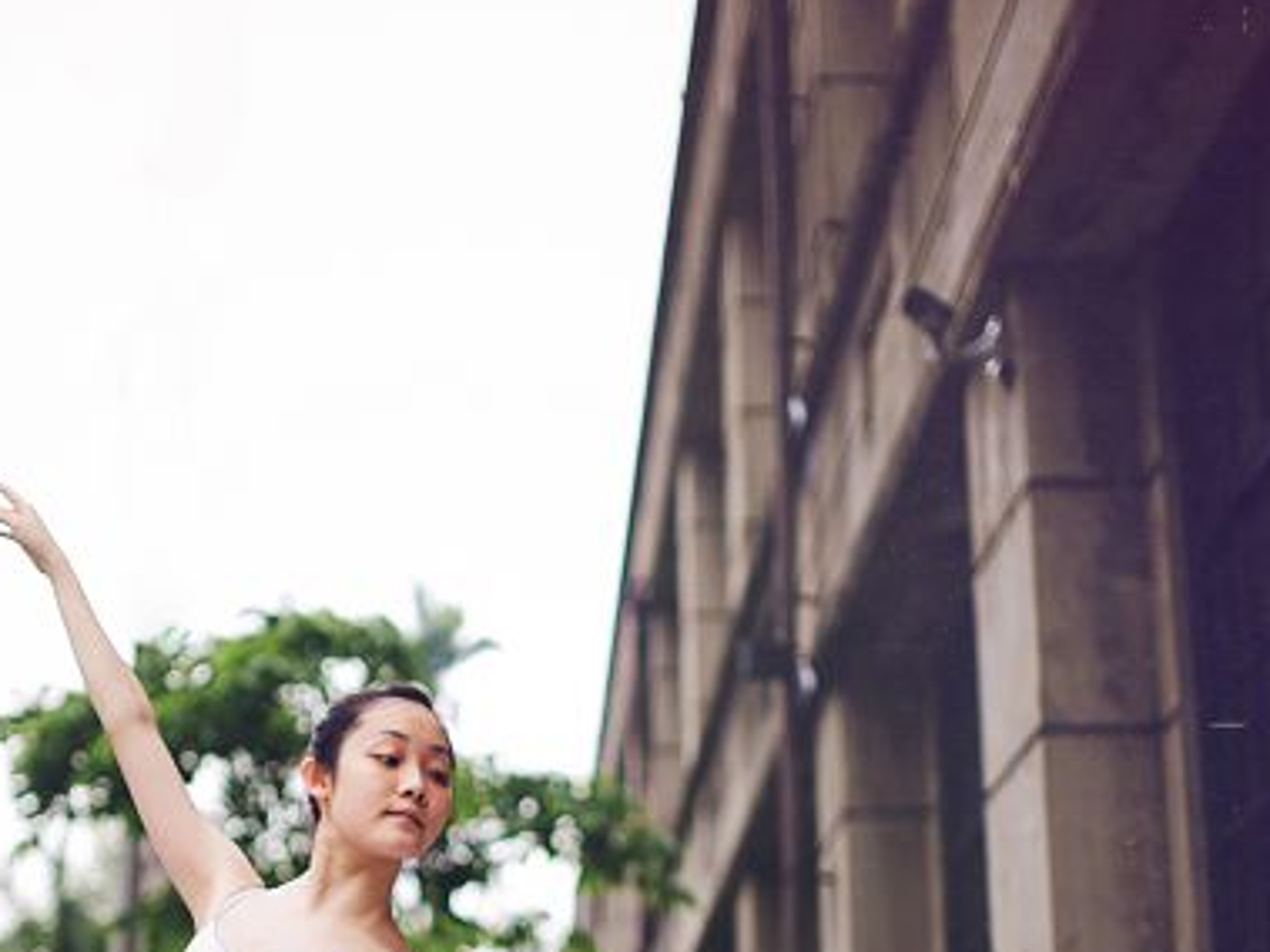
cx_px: 472
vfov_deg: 20.1
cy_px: 949
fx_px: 2604
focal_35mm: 71
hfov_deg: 27.3
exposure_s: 1/250
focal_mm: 35
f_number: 1.4
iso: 200
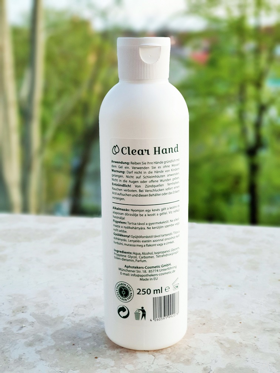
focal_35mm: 52
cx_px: 140
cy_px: 186
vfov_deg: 36.8
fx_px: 561
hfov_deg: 28.0
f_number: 2.4
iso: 125
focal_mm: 6
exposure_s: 1/30
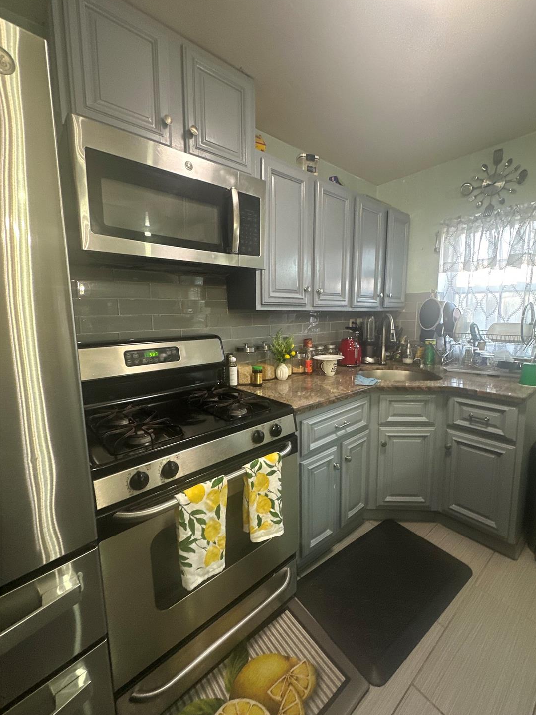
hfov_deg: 81.6
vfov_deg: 98.2
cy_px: 353
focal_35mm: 15
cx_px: 286
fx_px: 310
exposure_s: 1/60
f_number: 2.2
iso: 320
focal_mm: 2.22
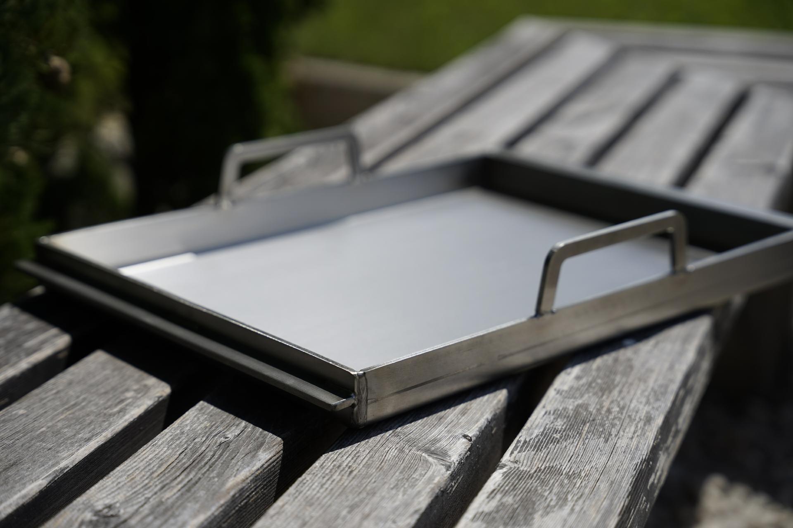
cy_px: 264
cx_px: 396
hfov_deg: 28.8
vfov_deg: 19.5
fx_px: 1542
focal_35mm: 70
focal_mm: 70
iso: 100
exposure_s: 1/2500
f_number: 3.5
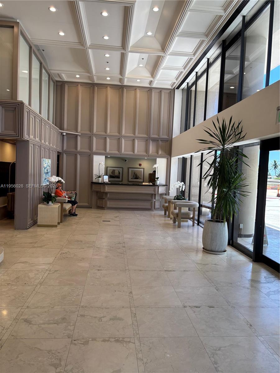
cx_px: 140
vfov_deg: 67.3
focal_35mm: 26
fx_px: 280
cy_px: 186
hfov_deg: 53.1
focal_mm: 5.96
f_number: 1.6
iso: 40
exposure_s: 1/120
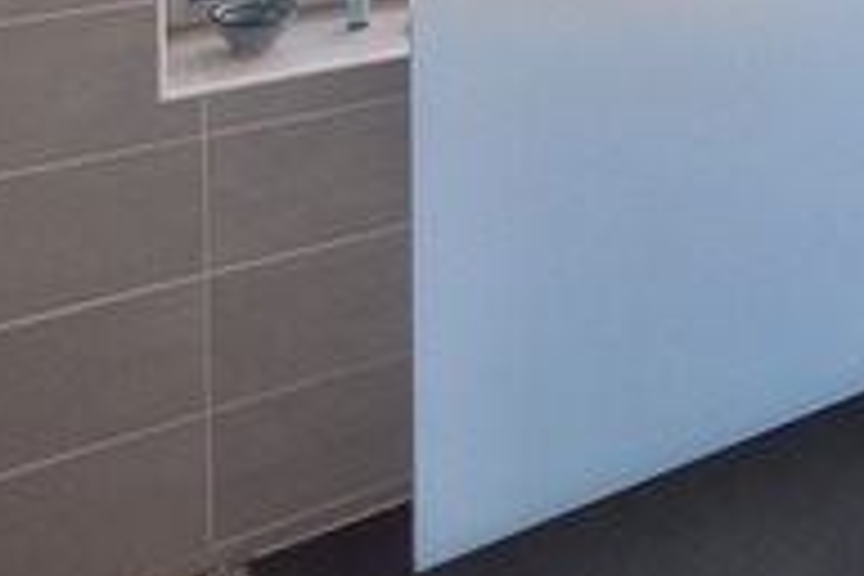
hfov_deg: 28.3
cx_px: 1197
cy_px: -364
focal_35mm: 54
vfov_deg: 20.3
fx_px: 1296
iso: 50
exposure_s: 1/100
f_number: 2.2
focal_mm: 1.74
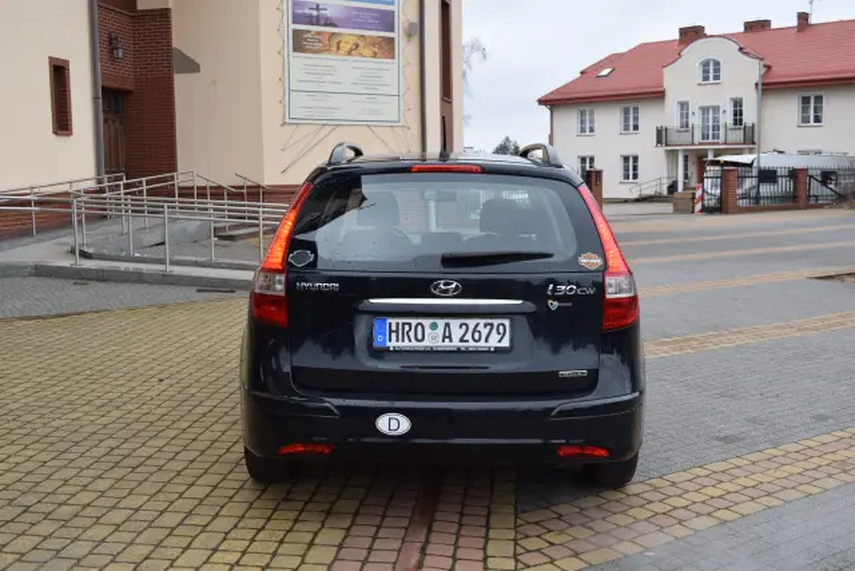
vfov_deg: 33.0
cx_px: 428
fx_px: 962
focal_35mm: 40
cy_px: 286
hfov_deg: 47.9
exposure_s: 1/160
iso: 400
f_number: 6.3
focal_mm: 27
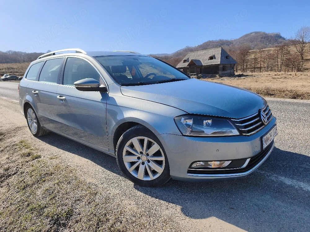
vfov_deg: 58.9
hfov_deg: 73.9
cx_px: 155
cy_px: 116
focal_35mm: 23
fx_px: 206
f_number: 1.62
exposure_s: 1/10000
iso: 64
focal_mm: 6.45
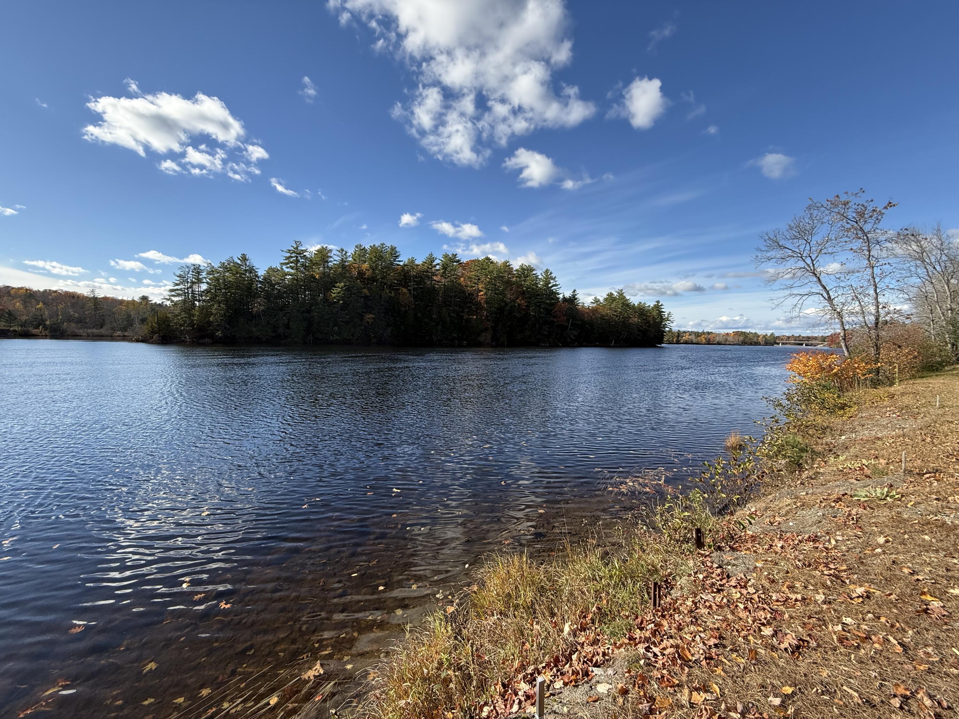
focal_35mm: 14
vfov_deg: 85.7
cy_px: 360
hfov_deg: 102.1
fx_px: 388
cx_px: 480
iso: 50
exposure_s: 1/942
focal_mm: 2.22
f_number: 2.2
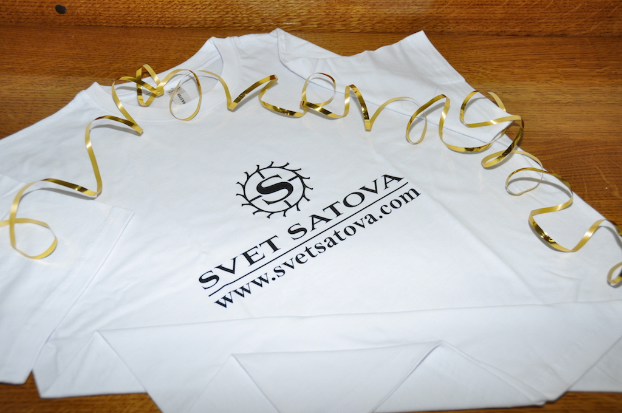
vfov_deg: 34.1
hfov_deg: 49.6
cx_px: 311
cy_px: 206
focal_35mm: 39
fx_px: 673
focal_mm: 26
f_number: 4
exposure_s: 1/60
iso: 200
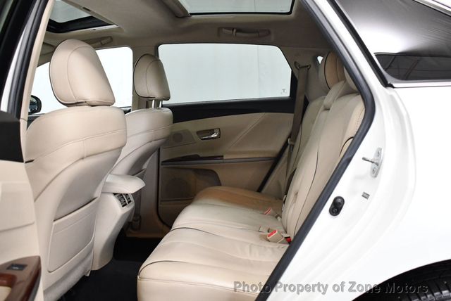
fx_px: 451
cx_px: 226
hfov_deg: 53.1
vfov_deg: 36.9
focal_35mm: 36
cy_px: 150
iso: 2000
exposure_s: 1/125
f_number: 3.5
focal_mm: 18
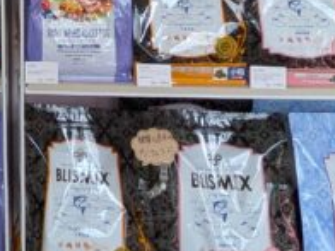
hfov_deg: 24.5
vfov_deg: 16.8
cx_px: -53
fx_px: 706
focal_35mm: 73
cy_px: -200
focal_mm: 1.83
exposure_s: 1/100
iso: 49
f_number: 2.2
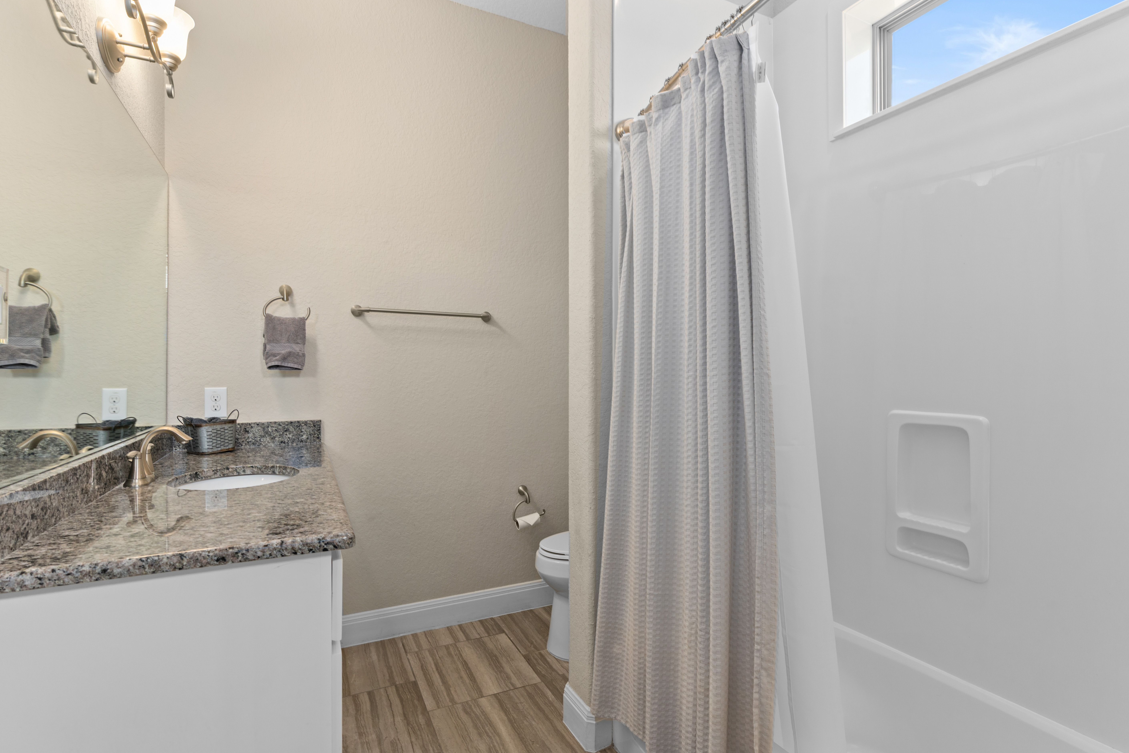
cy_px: 382
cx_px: 562
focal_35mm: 17
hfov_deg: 93.3
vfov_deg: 70.4
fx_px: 533
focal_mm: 16
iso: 320
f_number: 7.1
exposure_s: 1/10
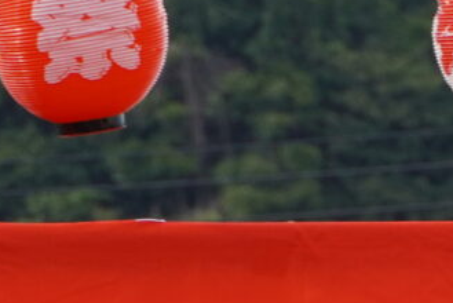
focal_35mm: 968
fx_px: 12190
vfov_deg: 1.4
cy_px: 629
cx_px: 607
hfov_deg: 2.1
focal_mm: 83
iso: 100
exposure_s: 1/320
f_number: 6.3
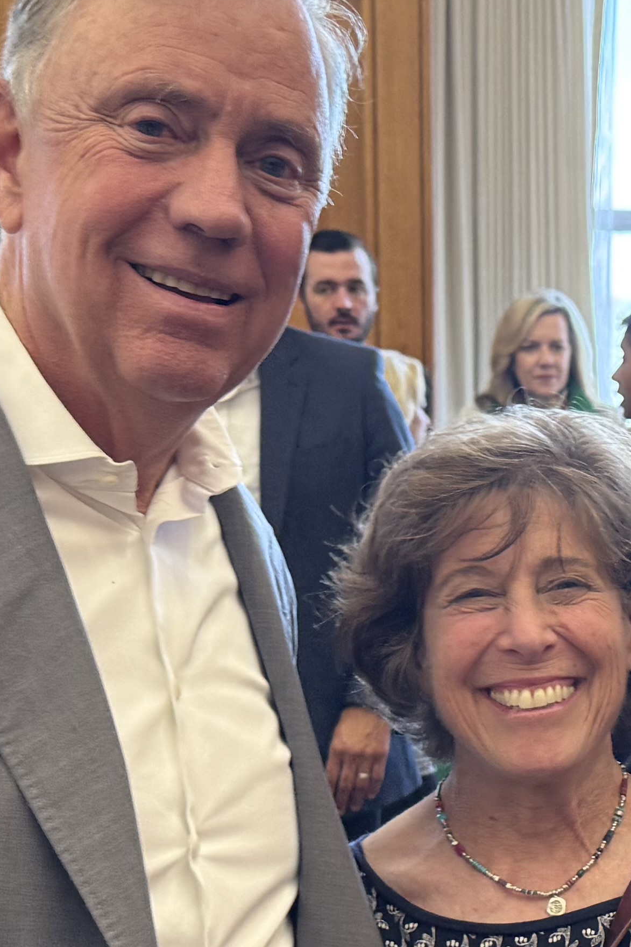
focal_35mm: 81
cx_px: 749
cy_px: 714
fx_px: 2130
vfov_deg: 24.8
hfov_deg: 16.2
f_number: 1.78
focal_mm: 6.76
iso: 200
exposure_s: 1/69
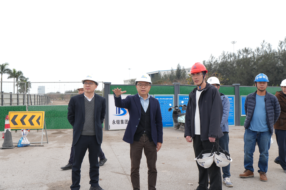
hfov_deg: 53.1
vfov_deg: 36.9
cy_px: 95
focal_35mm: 36
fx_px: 286
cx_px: 143
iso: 80
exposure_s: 1/400
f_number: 4
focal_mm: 24
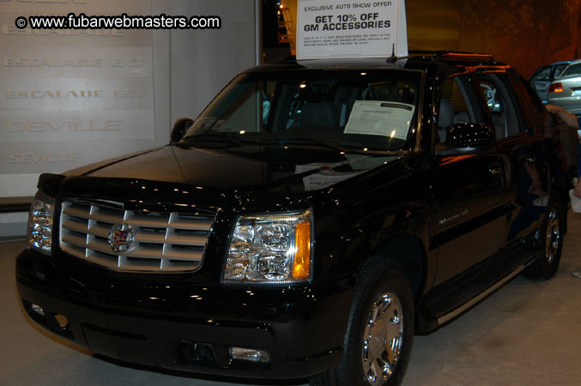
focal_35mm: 48
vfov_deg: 28.0
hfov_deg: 41.1
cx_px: 290
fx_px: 774
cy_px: 193
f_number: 5
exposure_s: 1/60
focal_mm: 32
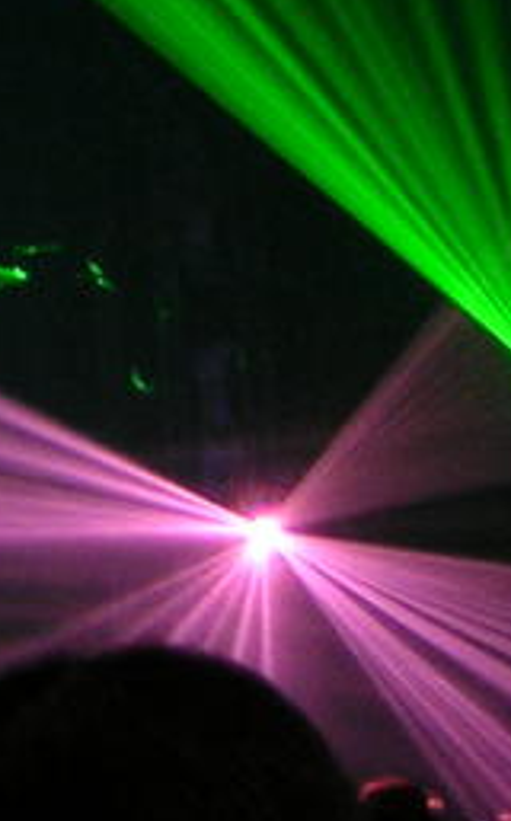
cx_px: -307
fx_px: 4491
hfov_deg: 6.4
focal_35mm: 201
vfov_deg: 10.4
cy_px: 144
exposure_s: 1/8
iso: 100
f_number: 2.8
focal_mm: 6
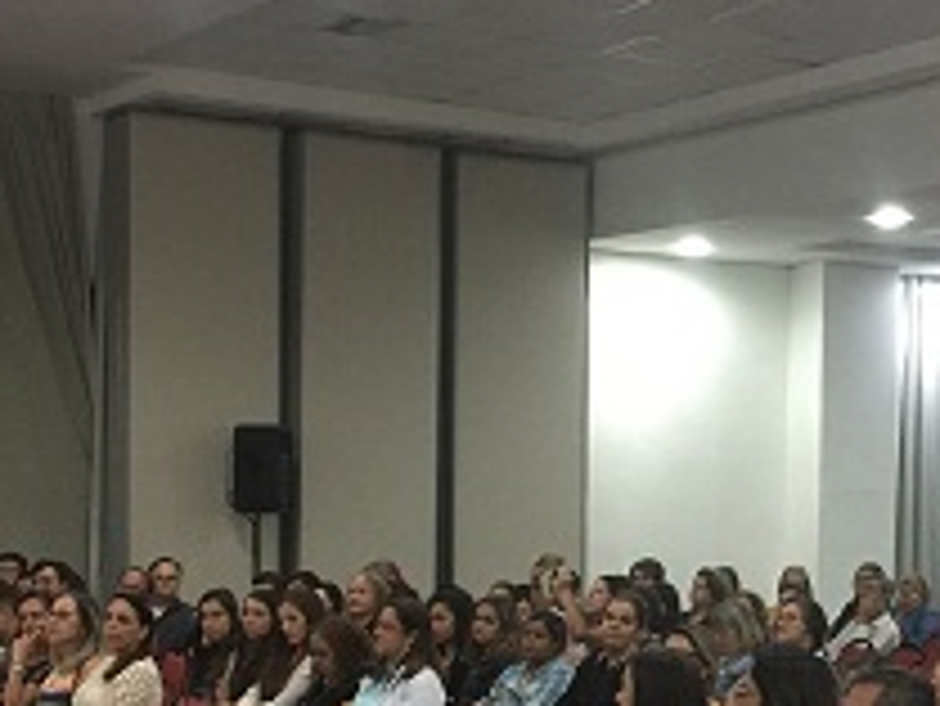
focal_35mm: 86
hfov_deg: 22.5
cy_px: 636
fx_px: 2337
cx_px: 702
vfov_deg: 16.9
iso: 80
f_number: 2.2
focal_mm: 4.15
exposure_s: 1/4
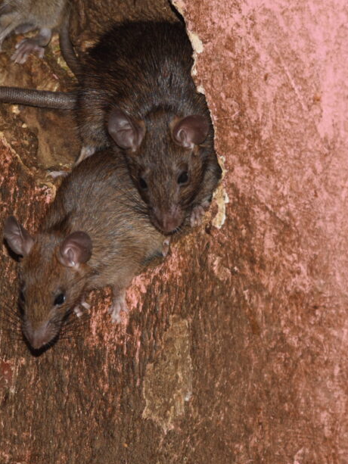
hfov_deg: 3.1
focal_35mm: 482
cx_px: 72
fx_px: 6459
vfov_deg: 4.1
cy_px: 222
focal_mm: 200
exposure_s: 1/125
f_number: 11
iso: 400
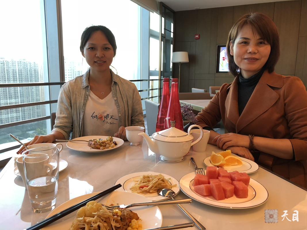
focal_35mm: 28
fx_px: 248
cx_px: 154
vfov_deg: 49.7
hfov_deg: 63.4
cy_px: 115
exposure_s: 1/20
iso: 32
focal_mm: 3.99
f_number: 1.8
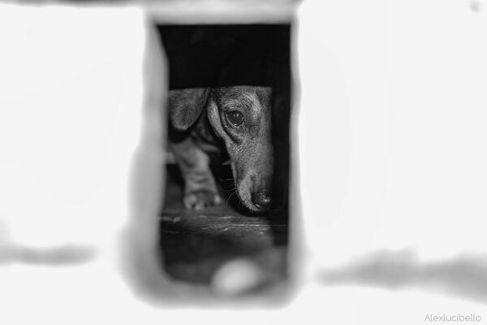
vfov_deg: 25.8
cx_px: 244
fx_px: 710
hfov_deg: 37.9
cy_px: 162
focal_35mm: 52
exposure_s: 1/125
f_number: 1.8
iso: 640
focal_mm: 35
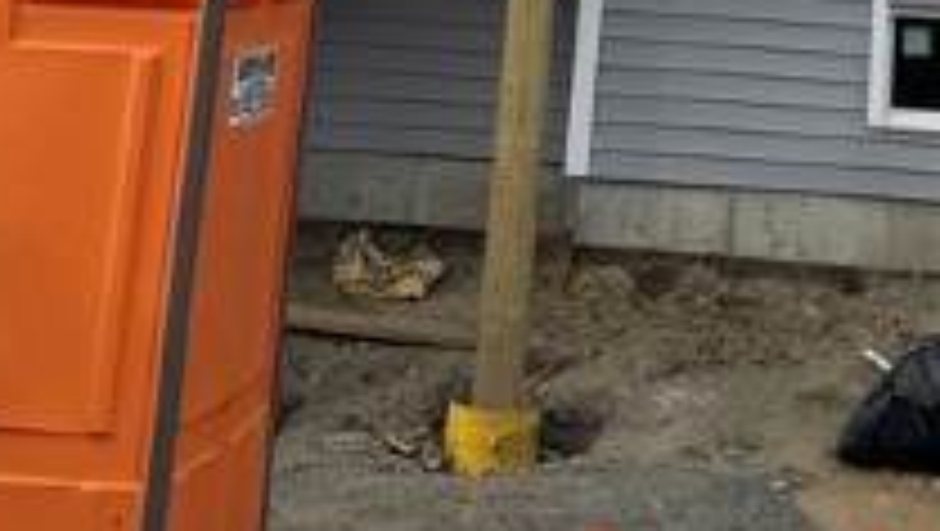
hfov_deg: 21.8
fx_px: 2395
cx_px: 801
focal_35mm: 96
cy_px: -572
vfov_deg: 11.3
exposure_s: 1/3413
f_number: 1.78
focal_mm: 6.76
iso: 80
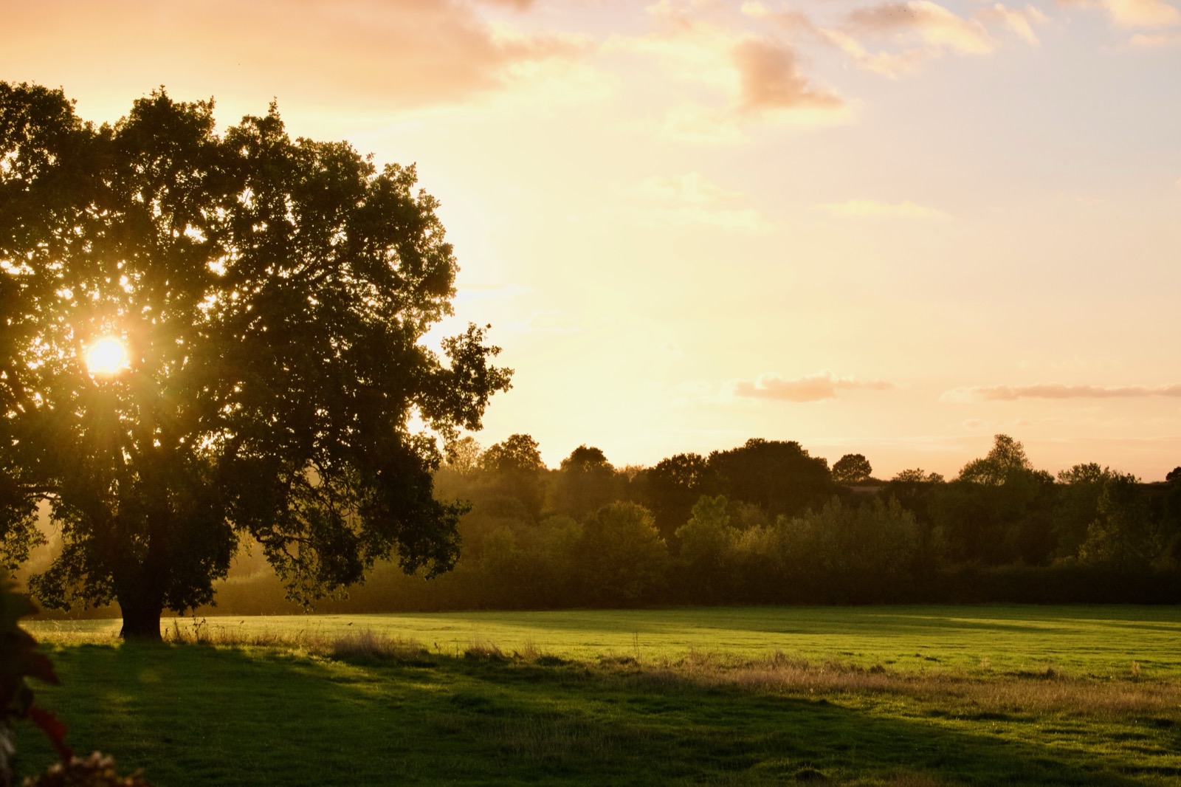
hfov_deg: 24.5
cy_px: 394
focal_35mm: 83
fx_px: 2722
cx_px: 590
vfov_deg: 16.4
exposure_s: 1/450
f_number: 10
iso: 1250
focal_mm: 55
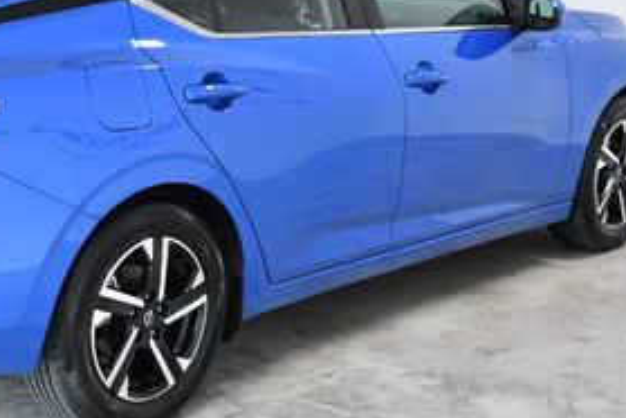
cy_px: 126
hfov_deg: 25.5
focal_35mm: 78
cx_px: 117
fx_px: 1356
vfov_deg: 17.4
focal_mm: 23
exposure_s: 1/250
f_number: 8
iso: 2500
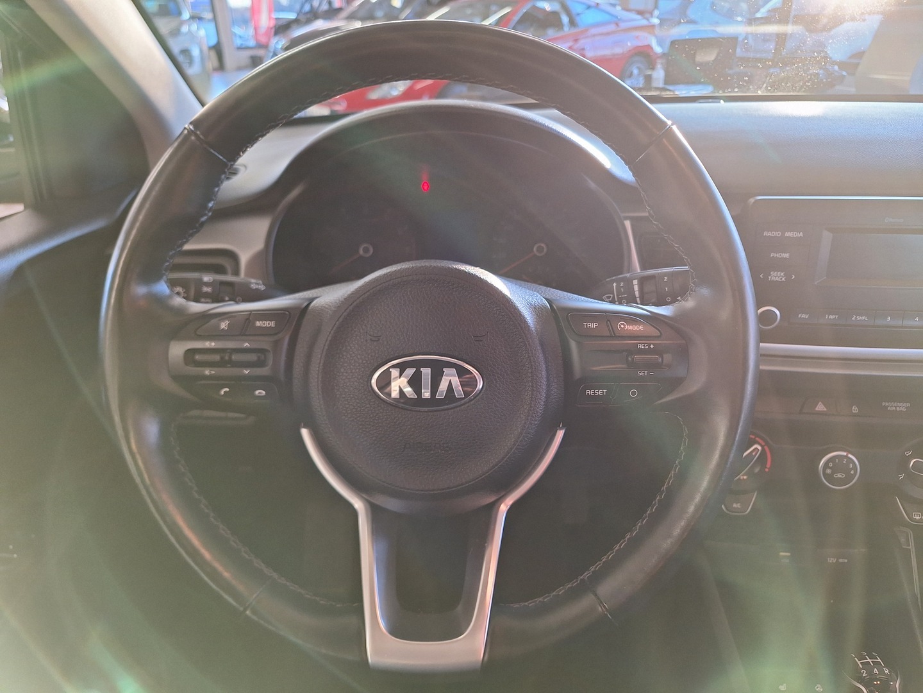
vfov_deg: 58.9
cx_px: 462
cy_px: 346
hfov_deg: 73.9
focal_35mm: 23
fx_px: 613
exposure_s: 1/50
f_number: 1.8
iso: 100
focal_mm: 5.54
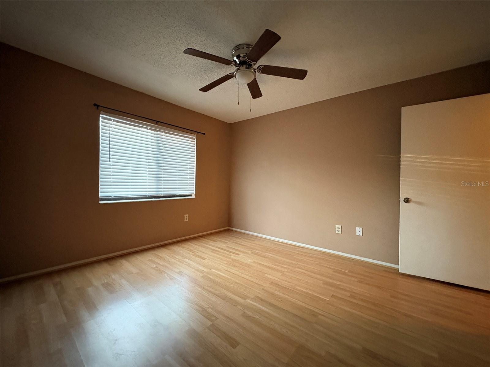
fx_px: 198
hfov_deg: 102.1
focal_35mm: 14
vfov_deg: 85.7
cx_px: 245
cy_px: 184
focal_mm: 2.22
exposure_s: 1/40
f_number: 2.2
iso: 800
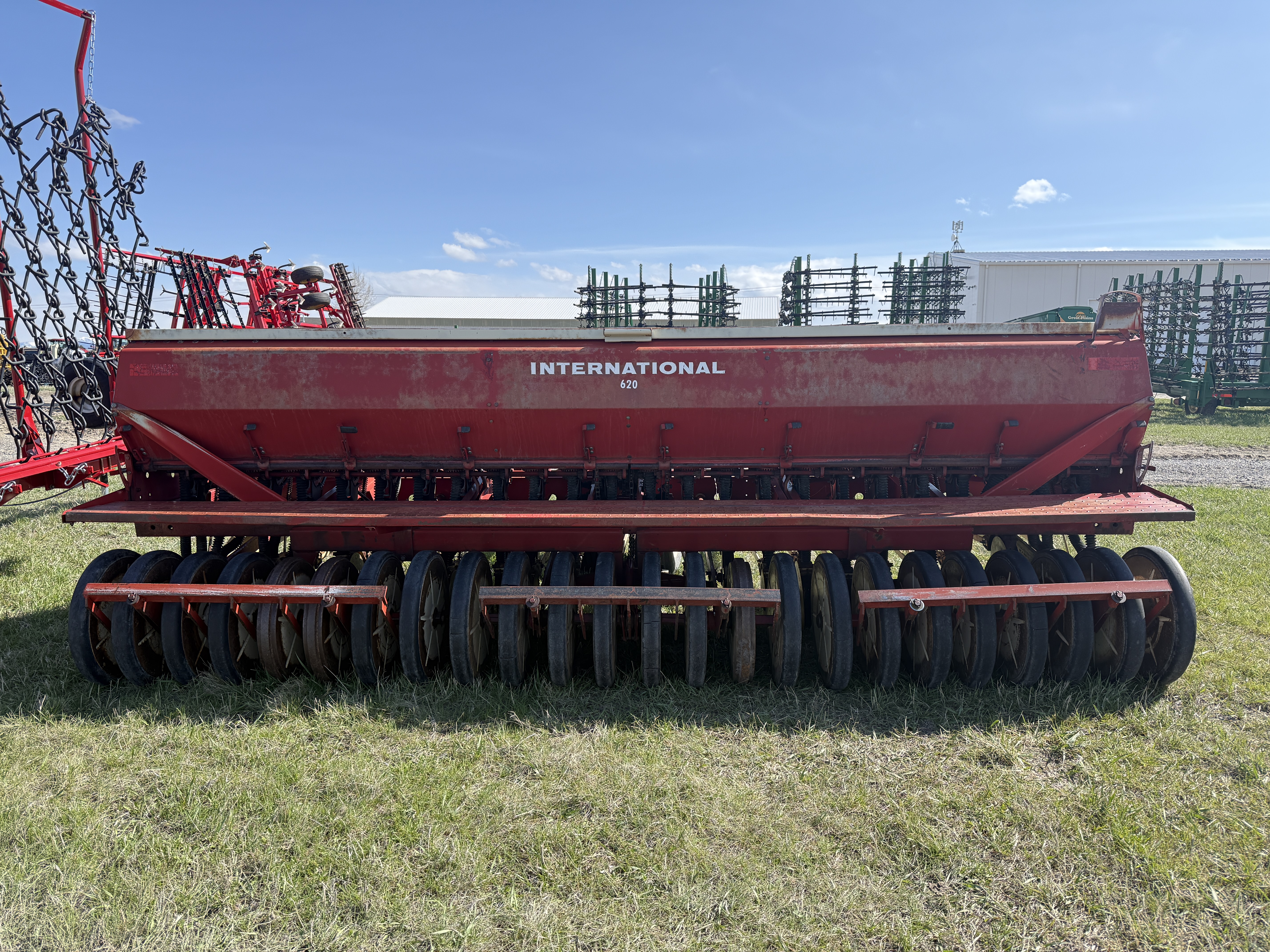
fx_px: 881
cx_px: 635
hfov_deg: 71.6
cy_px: 476
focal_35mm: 24
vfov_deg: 56.8
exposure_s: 1/1855
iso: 100
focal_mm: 6.76
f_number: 1.78
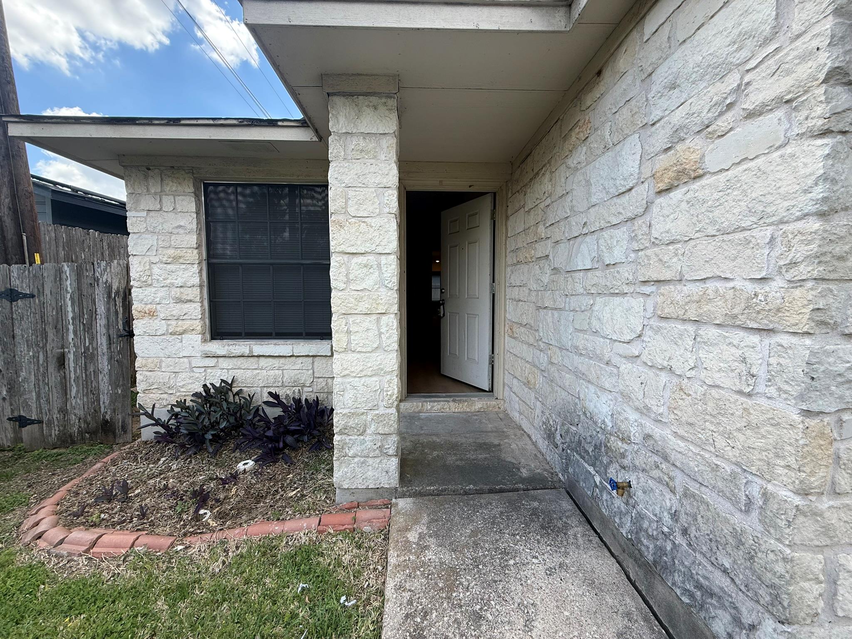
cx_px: 426
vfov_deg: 85.7
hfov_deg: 102.1
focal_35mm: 14
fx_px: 345
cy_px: 320
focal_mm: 2.22
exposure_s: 1/436
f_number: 2.2
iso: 50
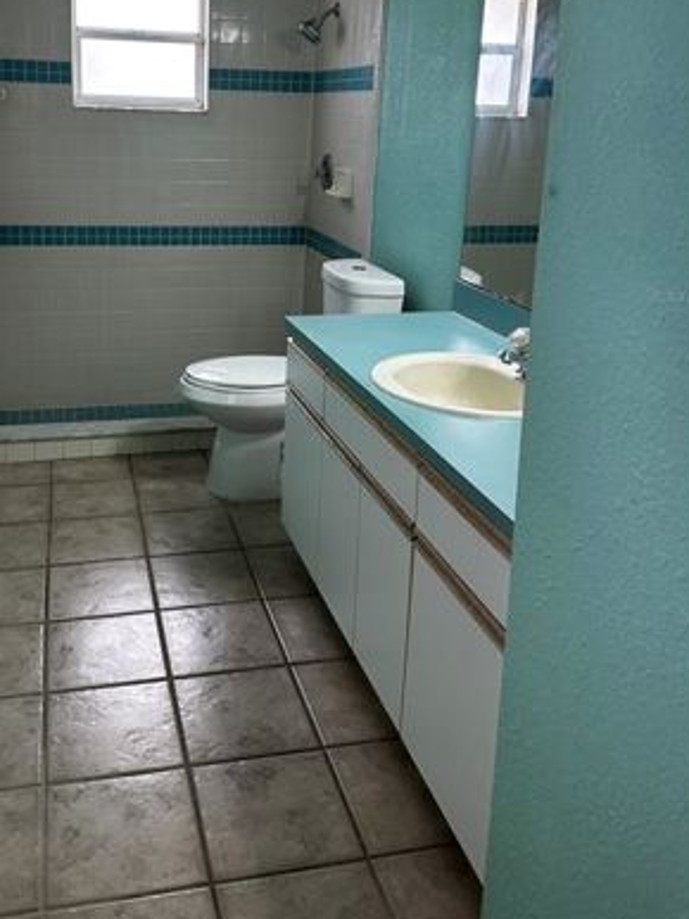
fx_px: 876
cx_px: 246
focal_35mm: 33
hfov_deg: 42.5
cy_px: 294
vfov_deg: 54.1
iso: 160
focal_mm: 6.86
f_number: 1.78
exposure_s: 1/120
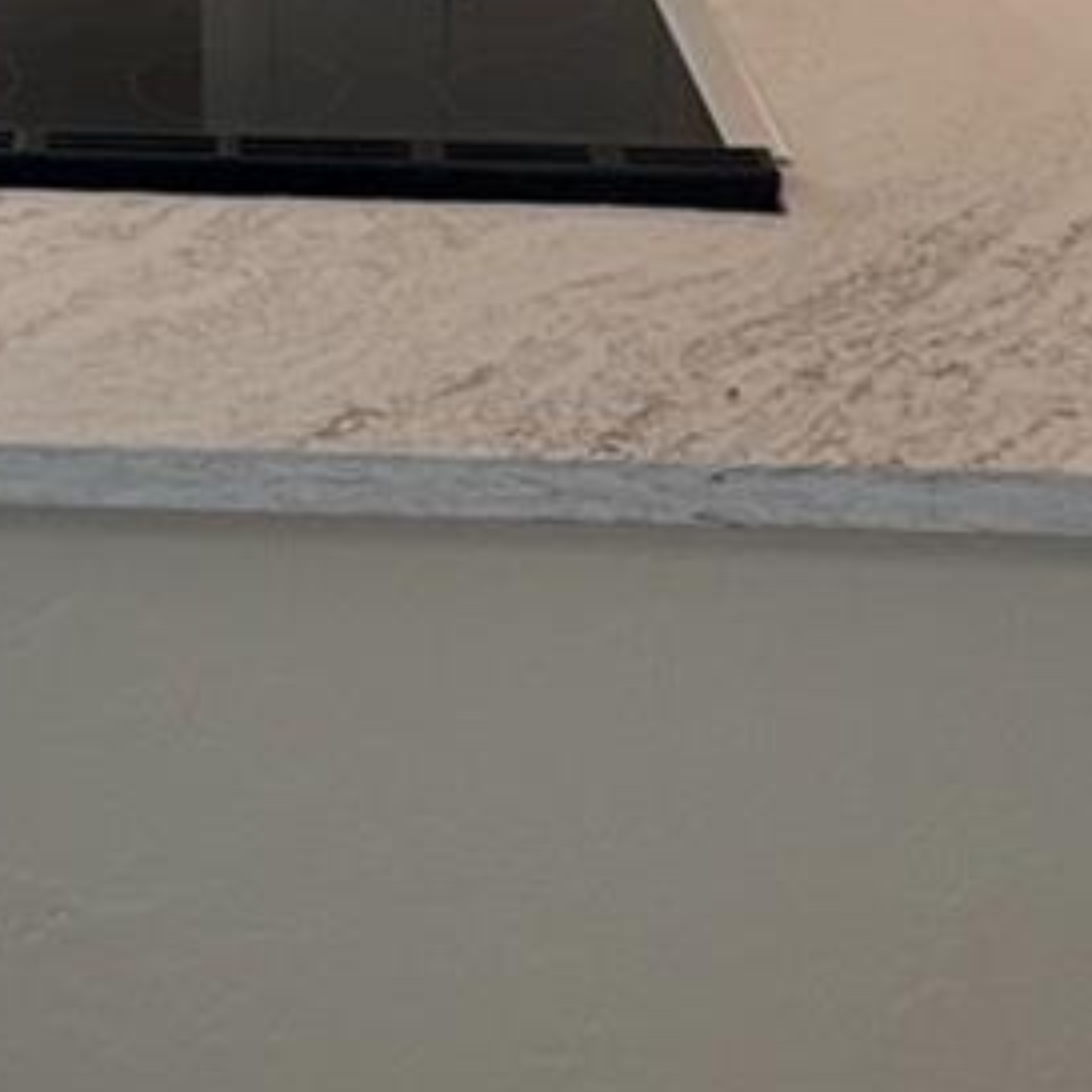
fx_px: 2427
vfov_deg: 20.8
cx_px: 210
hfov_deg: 24.9
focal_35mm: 68
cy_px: -632
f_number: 2.2
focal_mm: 2.22
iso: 160
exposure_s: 1/120
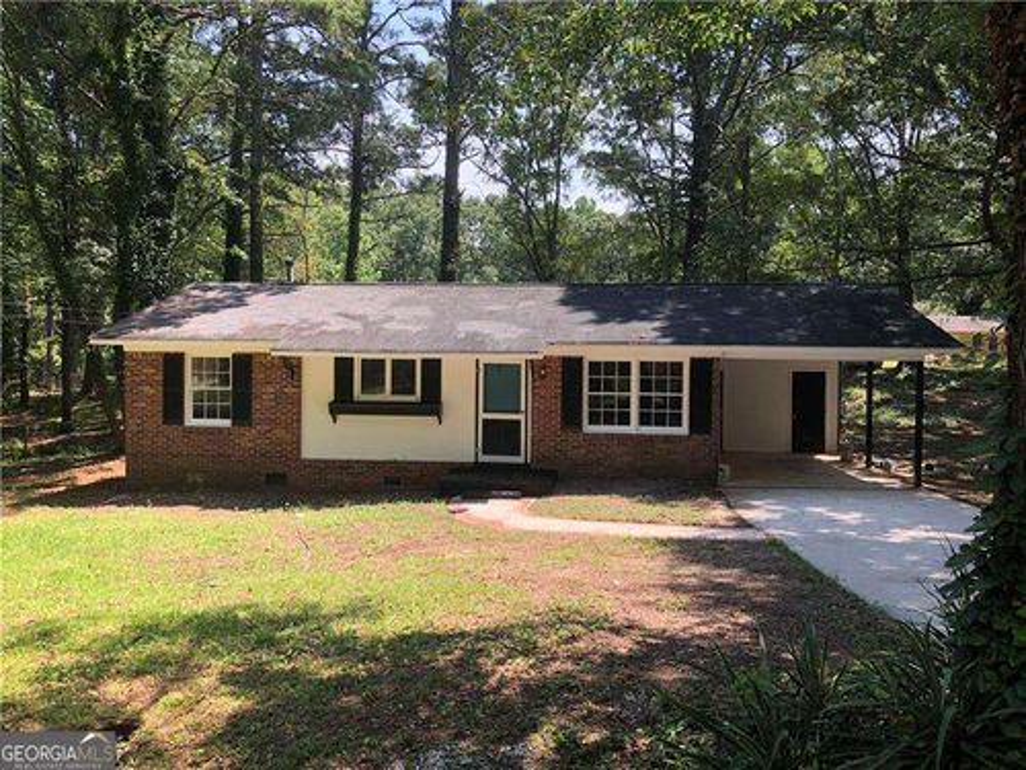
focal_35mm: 28
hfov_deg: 63.4
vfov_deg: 49.7
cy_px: 385
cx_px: 513
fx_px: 830
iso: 20
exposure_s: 1/400
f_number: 1.8
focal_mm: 3.99
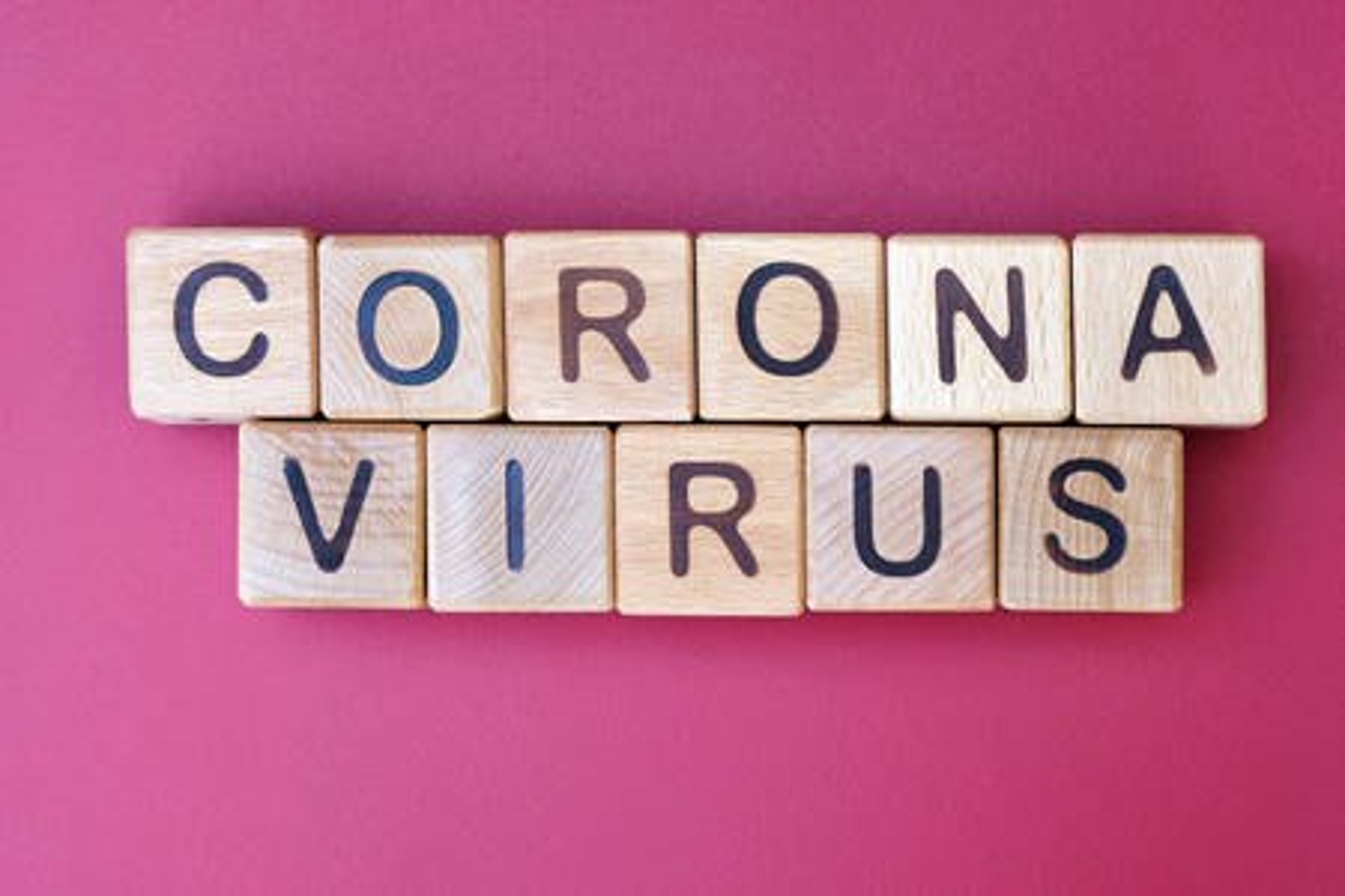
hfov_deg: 22.6
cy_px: 448
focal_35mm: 90
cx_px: 672
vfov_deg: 15.2
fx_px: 3362
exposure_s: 1/90
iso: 320
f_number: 4
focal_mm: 60
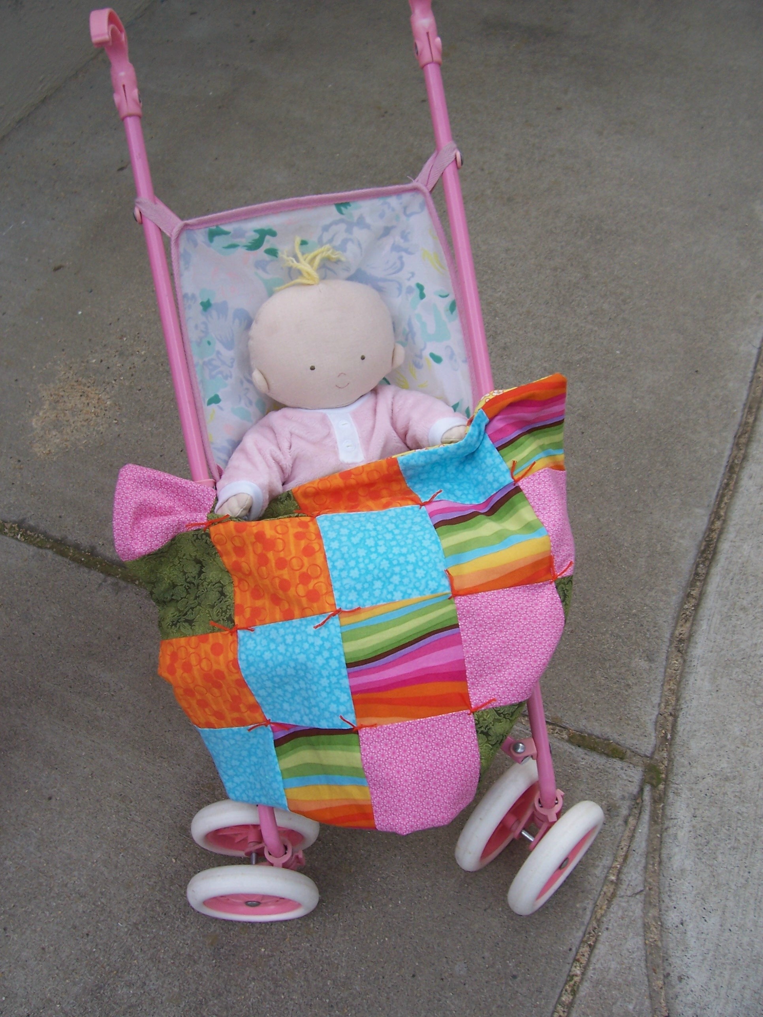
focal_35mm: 34
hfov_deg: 41.8
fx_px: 999
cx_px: 382
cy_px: 508
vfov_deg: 54.0
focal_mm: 5.6
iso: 80
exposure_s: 1/250
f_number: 2.7
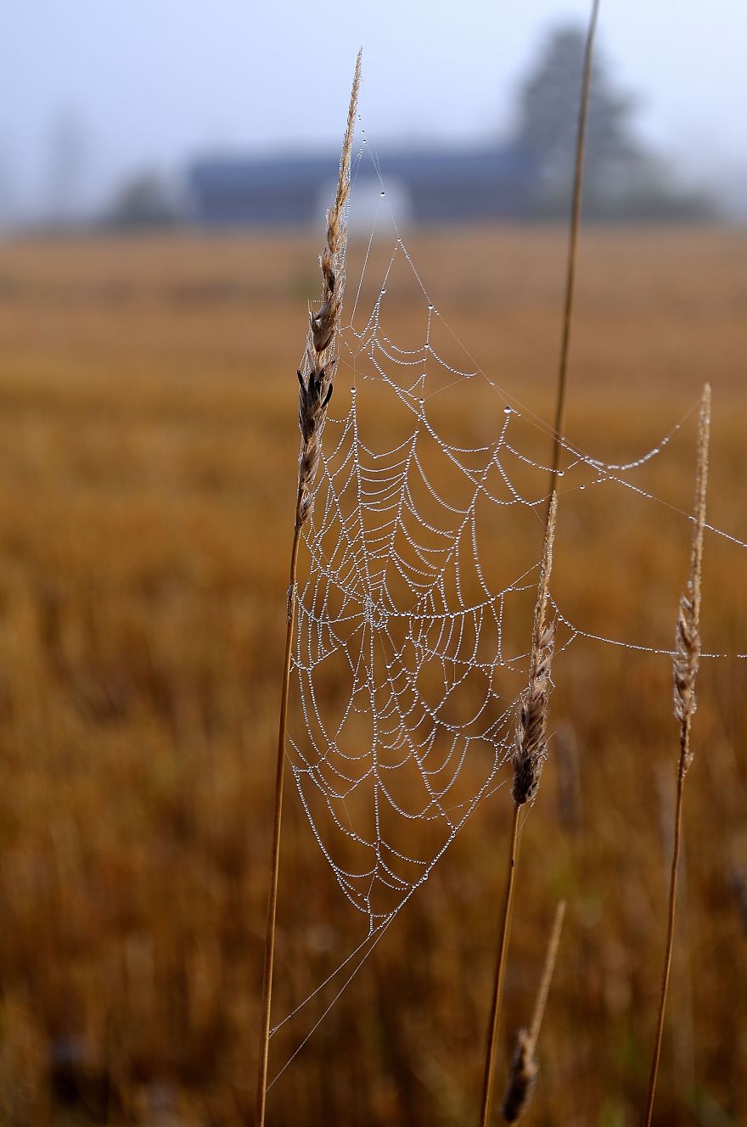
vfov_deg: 24.7
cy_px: 564
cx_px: 374
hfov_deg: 16.5
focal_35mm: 82
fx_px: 2578
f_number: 8
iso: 100
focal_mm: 55
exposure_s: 1/125
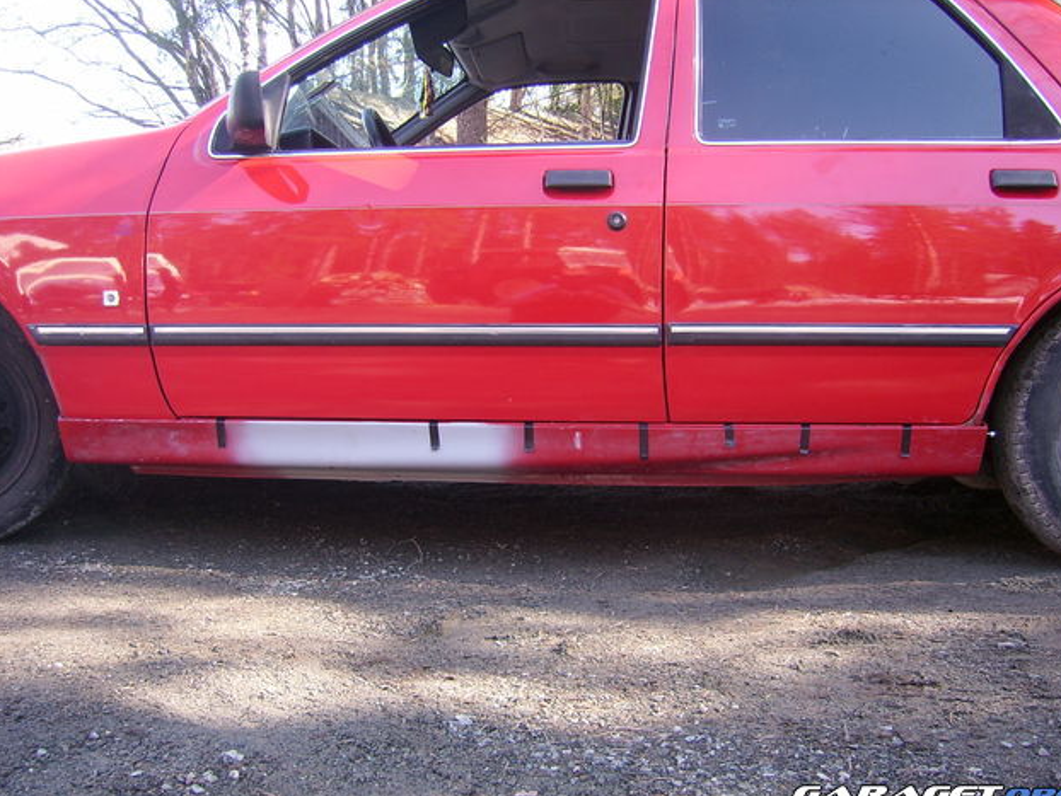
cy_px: 402
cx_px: 539
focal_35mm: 36
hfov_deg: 51.3
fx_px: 1104
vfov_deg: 39.7
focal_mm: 5.95
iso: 100
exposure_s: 1/92
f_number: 2.8
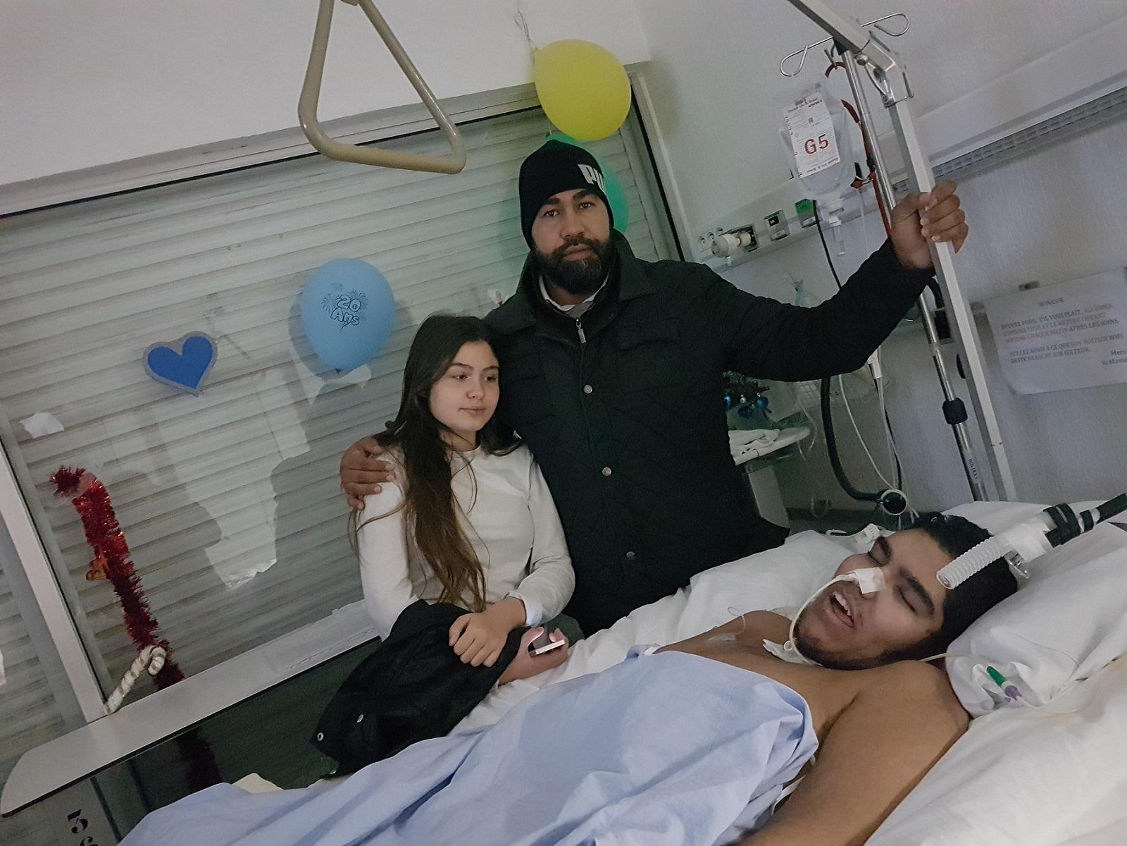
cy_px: 423
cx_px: 564
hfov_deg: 67.3
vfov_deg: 53.1
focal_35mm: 26
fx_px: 846
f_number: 1.7
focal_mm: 4.2
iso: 1250
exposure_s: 1/10
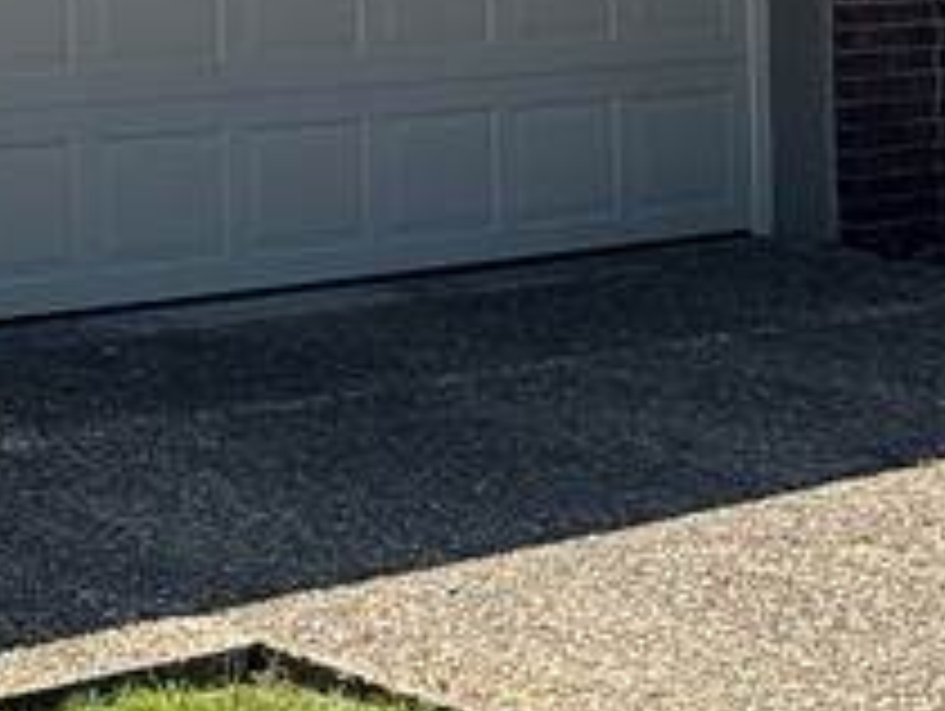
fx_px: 3198
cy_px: -320
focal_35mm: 117
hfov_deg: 14.4
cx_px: -850
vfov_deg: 12.2
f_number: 1.78
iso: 80
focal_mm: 6.86
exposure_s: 1/1949
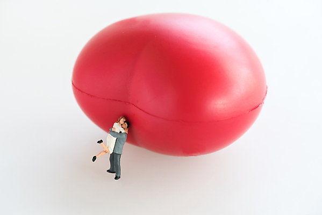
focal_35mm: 105
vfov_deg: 13.1
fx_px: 940
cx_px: 161
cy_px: 108
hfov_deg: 19.4
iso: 800
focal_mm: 105
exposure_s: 1/80
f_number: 8
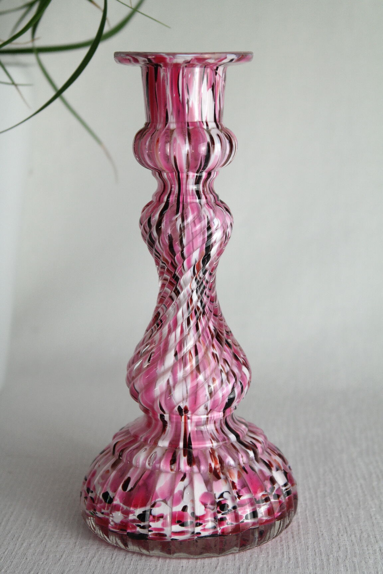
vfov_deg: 26.3
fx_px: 1229
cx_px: 192
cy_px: 287
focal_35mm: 77
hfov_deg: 17.7
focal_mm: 50
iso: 400
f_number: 5.6
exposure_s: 1/80
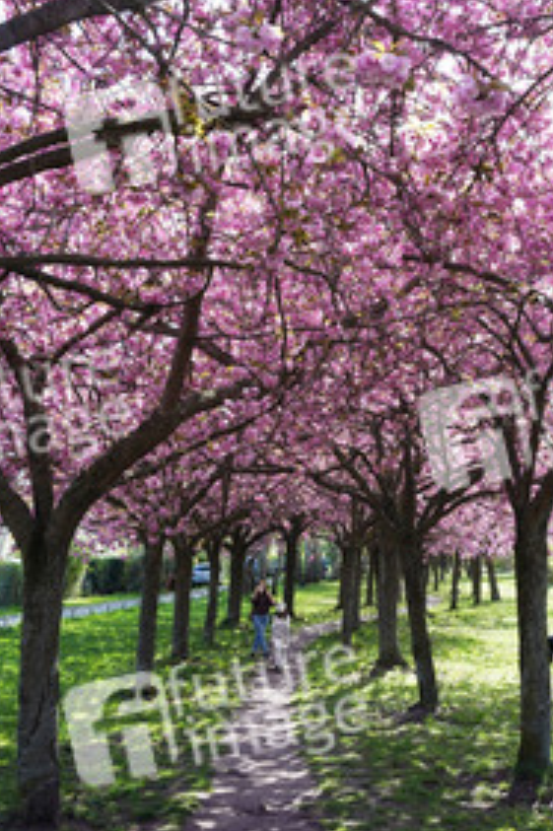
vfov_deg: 41.4
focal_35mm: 47
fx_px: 1084
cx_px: 302
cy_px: 272
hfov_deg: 28.6
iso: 320
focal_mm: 33
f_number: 8
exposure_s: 1/80
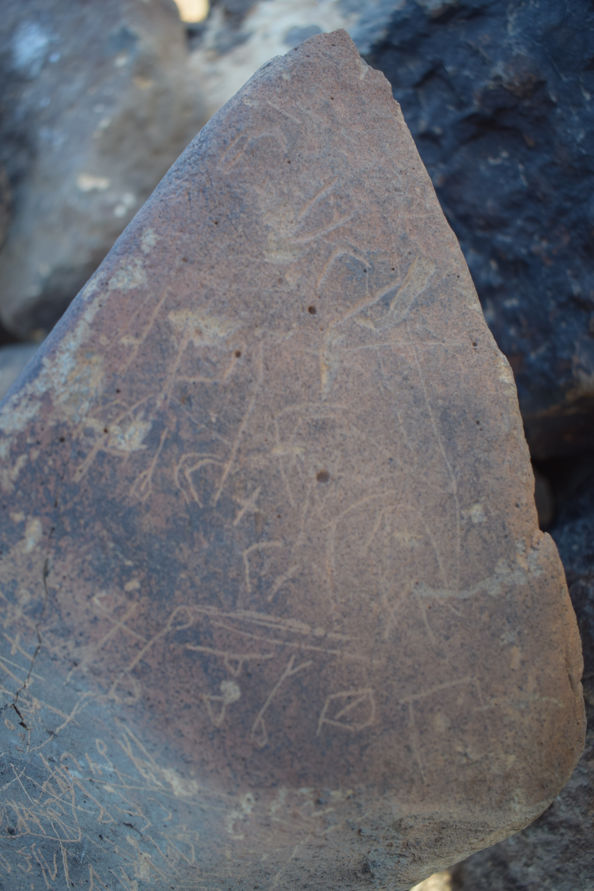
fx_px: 817
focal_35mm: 33
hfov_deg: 40.0
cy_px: 446
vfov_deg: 57.2
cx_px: 297
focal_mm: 22
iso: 200
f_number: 3.8
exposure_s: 1/200
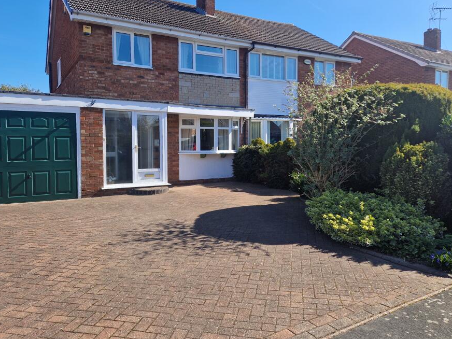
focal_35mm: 27
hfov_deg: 65.3
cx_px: 210
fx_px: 353
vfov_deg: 51.3
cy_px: 154
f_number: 1.8
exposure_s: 1/980
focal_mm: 5.4
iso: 50
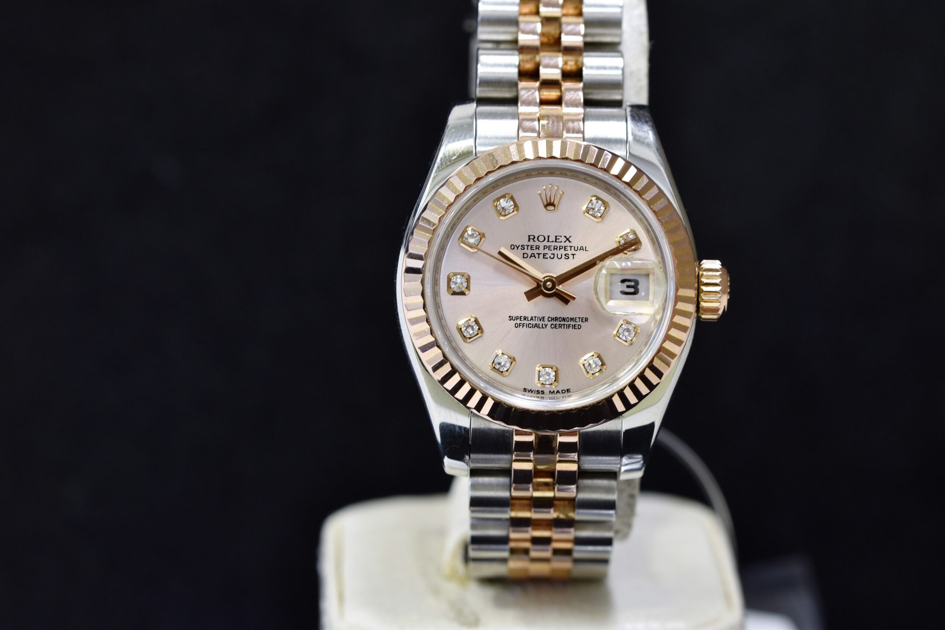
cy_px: 315
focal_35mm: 135
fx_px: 3544
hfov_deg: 15.2
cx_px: 472
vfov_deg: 10.2
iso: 100
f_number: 8
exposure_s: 1/6
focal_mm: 90
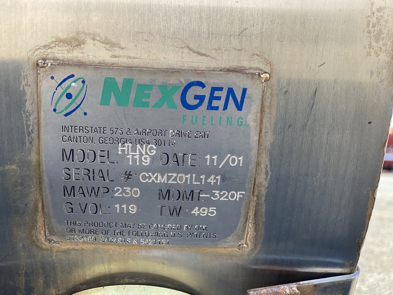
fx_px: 590
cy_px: 148
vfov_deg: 28.0
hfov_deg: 36.8
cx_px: 196
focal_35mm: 52
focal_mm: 6
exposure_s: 1/122
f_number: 2
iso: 32
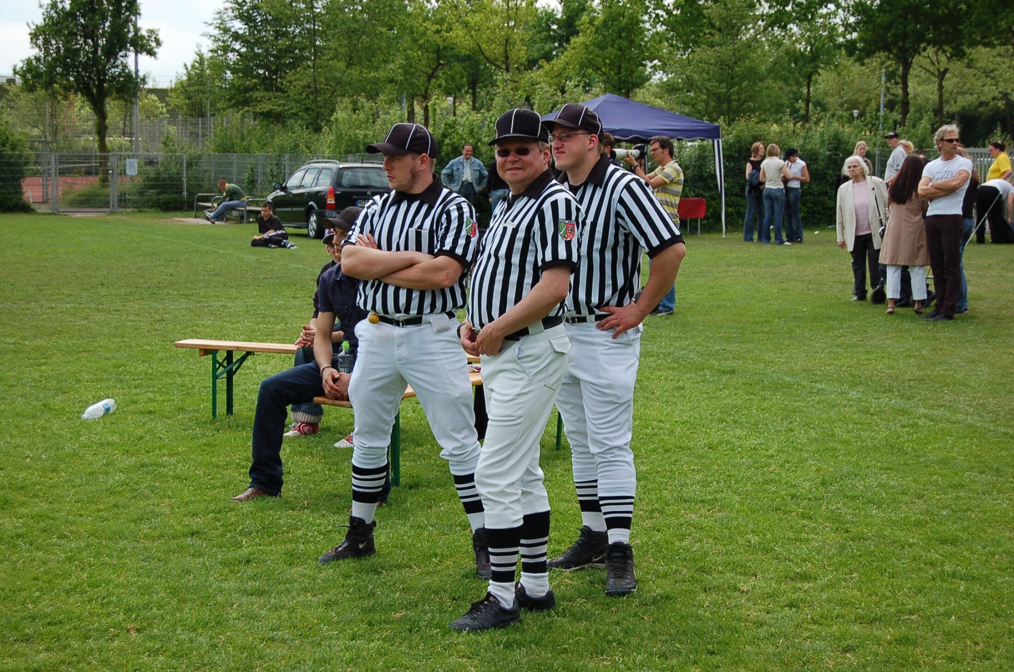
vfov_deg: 21.5
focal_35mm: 63
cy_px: 336
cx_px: 507
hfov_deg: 31.9
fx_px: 1771
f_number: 5.3
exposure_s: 1/1000
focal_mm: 42
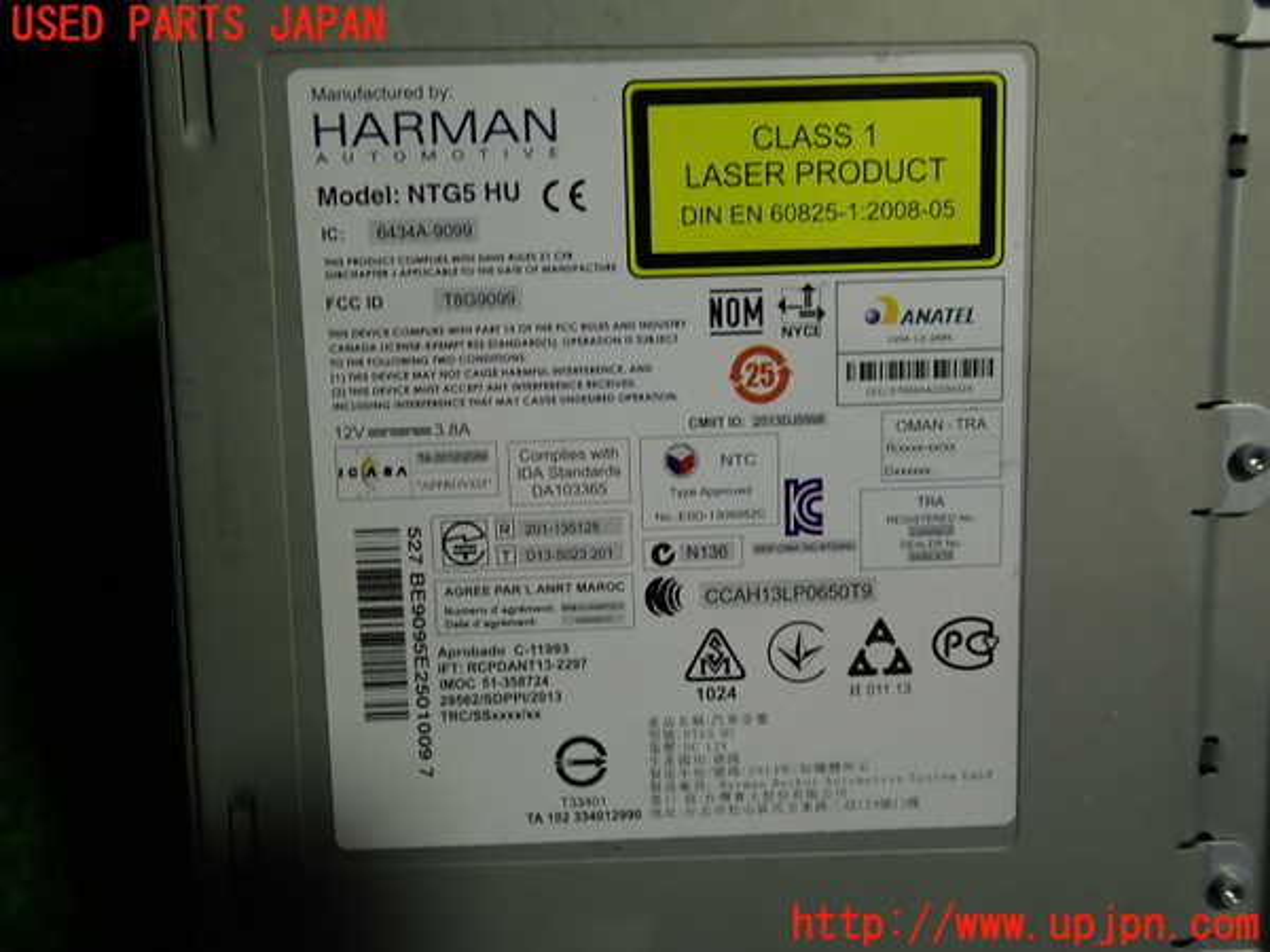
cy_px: 476
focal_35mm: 30
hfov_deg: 60.0
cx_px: 635
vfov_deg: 46.8
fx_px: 1101
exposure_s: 1/80
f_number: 2.3
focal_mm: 5.4
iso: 100
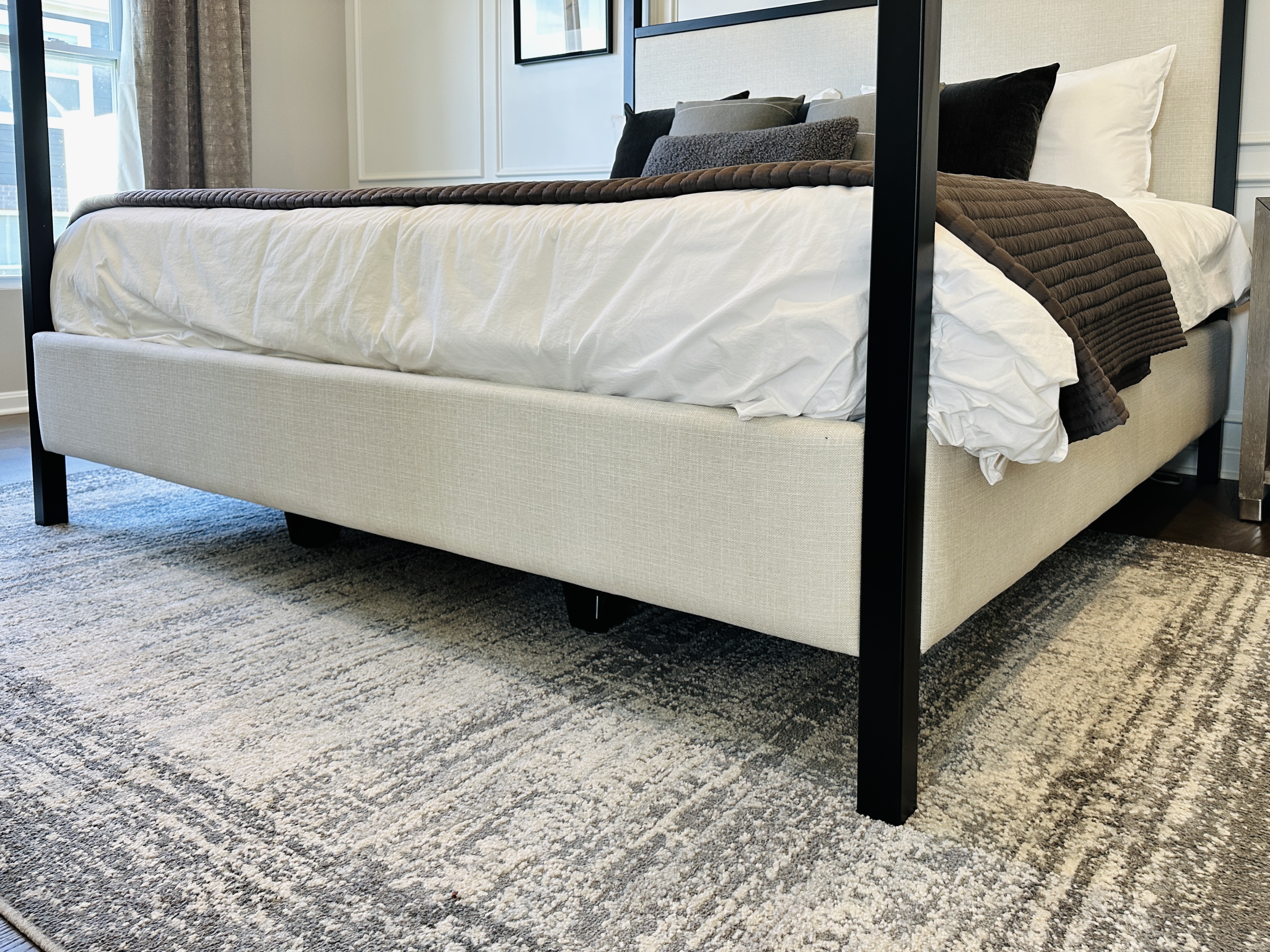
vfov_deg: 56.8
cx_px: 635
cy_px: 476
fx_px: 880
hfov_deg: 71.6
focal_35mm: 24
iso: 125
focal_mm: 6.86
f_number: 1.78
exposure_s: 1/120
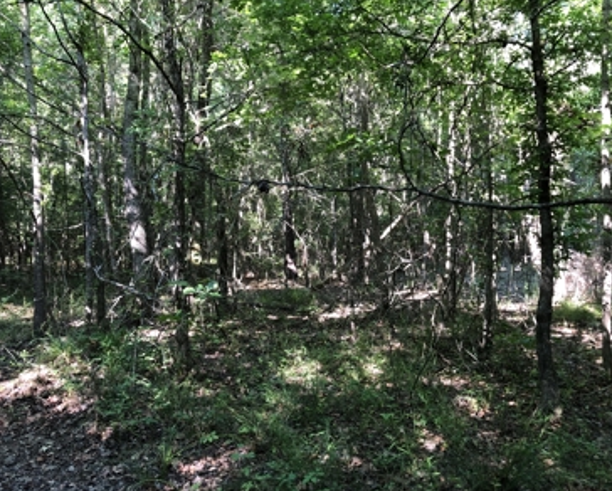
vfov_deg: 48.6
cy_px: 246
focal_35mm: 30
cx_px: 289
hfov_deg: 58.7
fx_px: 544
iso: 32
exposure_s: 1/30
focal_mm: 3.99
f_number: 1.8
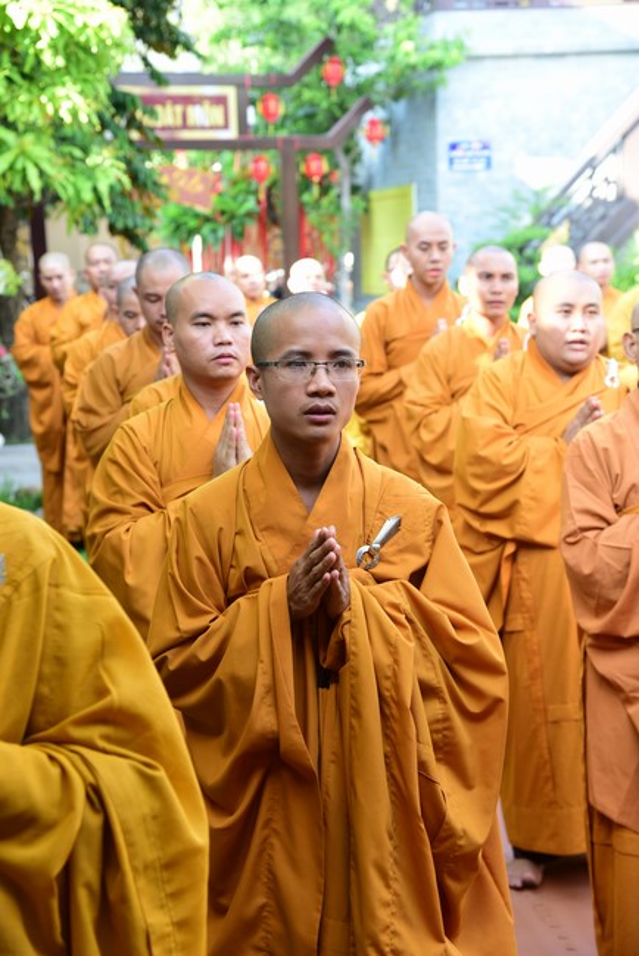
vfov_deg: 30.5
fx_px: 1755
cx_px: 320
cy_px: 478
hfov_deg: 20.6
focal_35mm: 66
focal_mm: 66
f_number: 5.6
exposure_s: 1/50
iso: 400
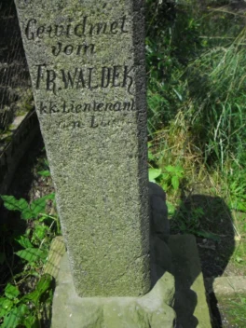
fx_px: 360
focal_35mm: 38
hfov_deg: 37.7
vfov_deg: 49.0
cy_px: 164
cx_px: 123
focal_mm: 6.2
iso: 200
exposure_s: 1/320
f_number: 8
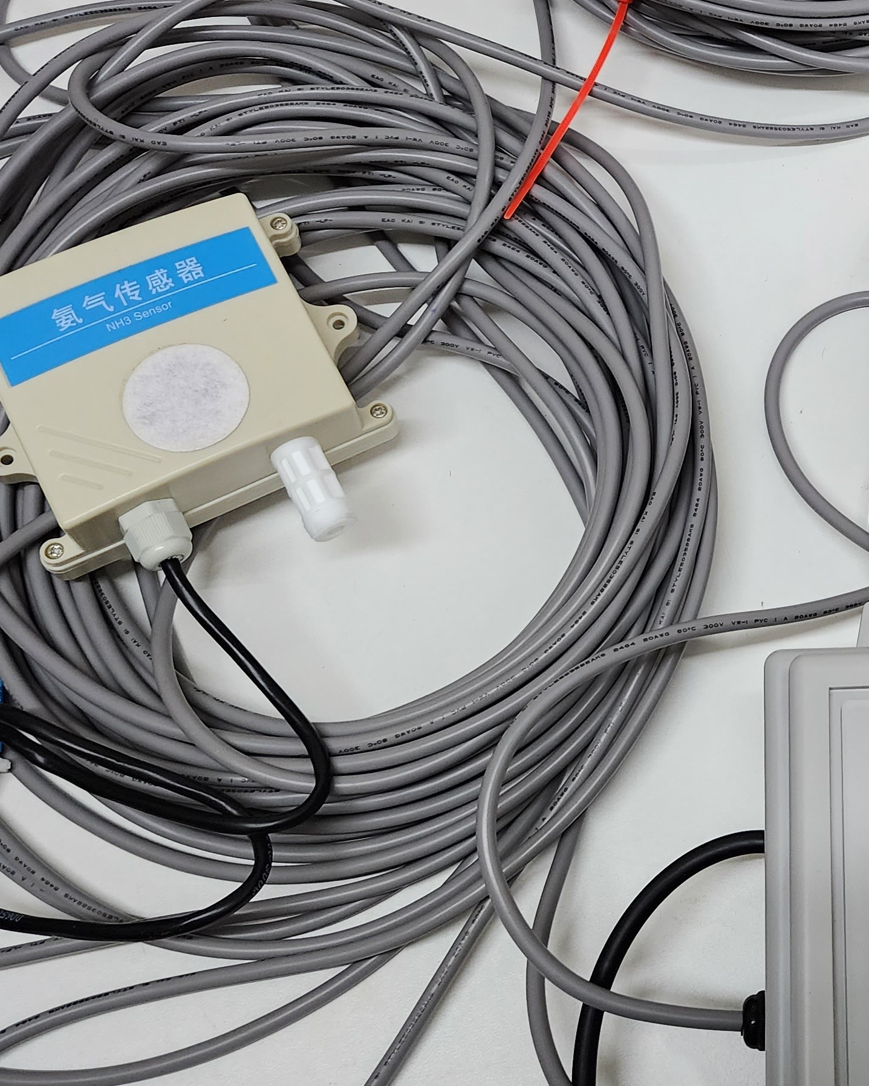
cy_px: 389
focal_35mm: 50
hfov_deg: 27.7
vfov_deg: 37.1
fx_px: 1607
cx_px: 949
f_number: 1.8
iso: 400
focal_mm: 6.4
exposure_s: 1/100
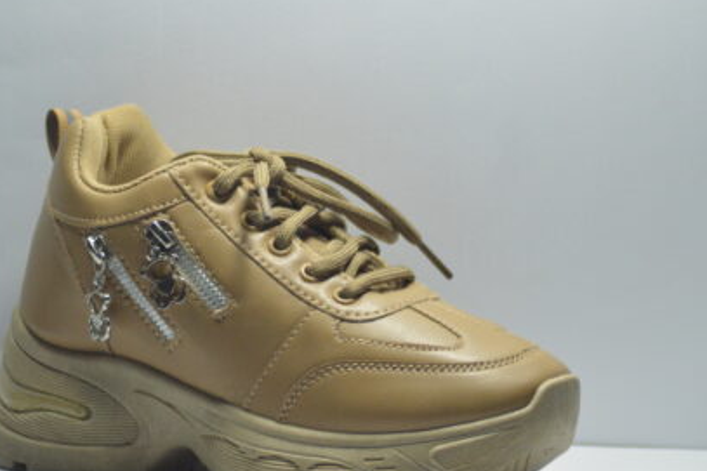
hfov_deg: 4.4
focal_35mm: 464
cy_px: 253
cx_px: 255
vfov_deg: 3.0
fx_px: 9108
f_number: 4.8
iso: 2000
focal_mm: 210
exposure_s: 1/500
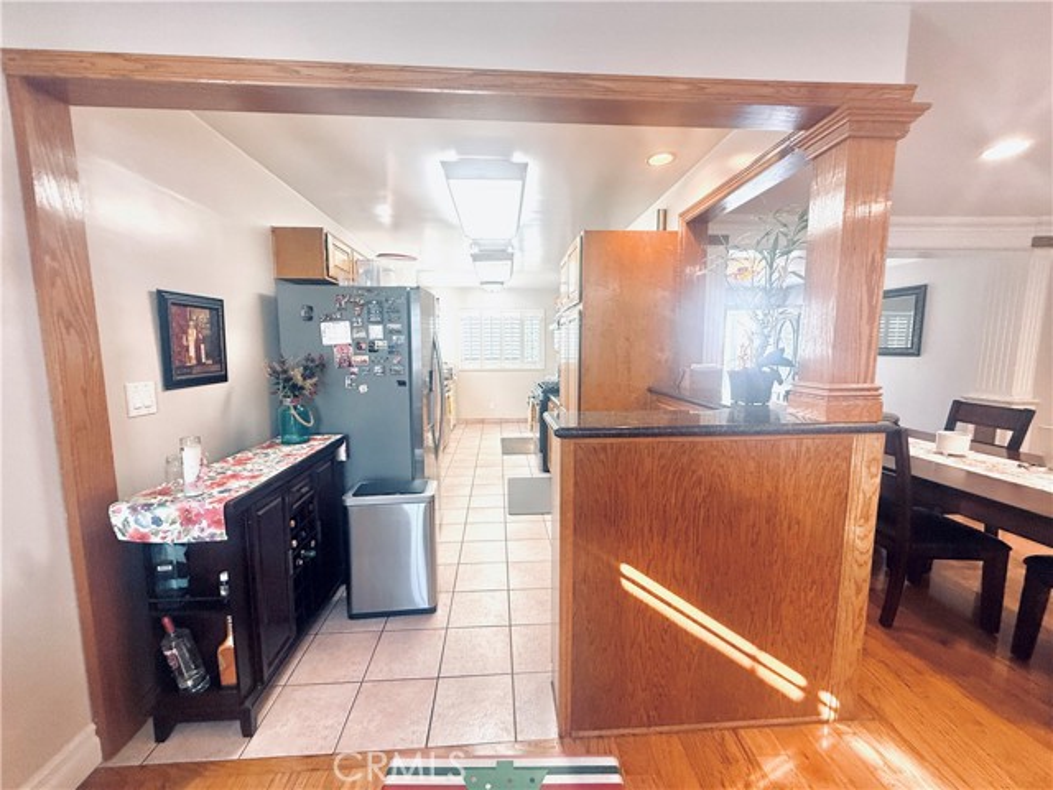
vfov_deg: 85.7
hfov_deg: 102.1
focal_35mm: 14
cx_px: 526
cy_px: 395
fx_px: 426
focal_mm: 2.22
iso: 200
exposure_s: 1/120
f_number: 2.2
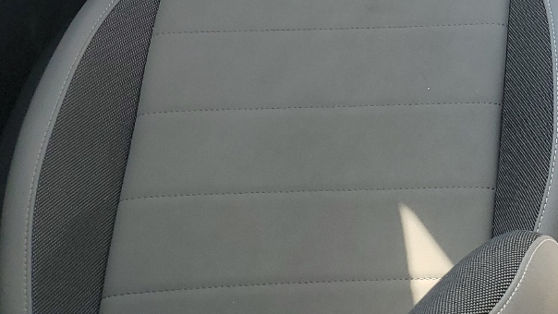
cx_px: 673
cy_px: -182
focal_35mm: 75
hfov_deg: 25.3
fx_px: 1110
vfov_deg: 14.8
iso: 50
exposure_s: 1/333
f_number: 1.5
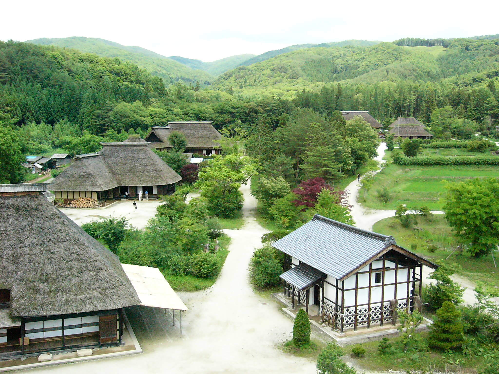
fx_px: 505
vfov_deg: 40.7
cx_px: 250
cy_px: 187
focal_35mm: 35
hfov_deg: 52.6
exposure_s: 1/200
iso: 400
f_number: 8
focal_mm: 5.8
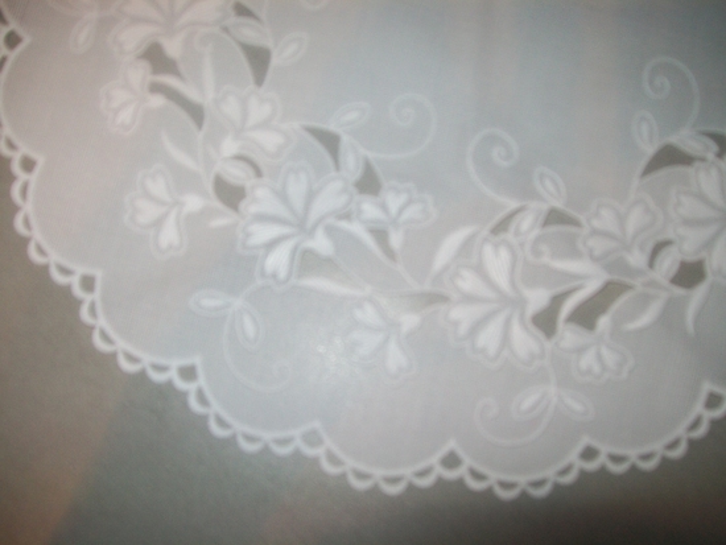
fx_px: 755
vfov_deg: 39.7
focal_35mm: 36
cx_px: 363
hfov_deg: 51.3
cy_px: 272
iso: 80
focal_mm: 6
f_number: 2.7
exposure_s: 1/30
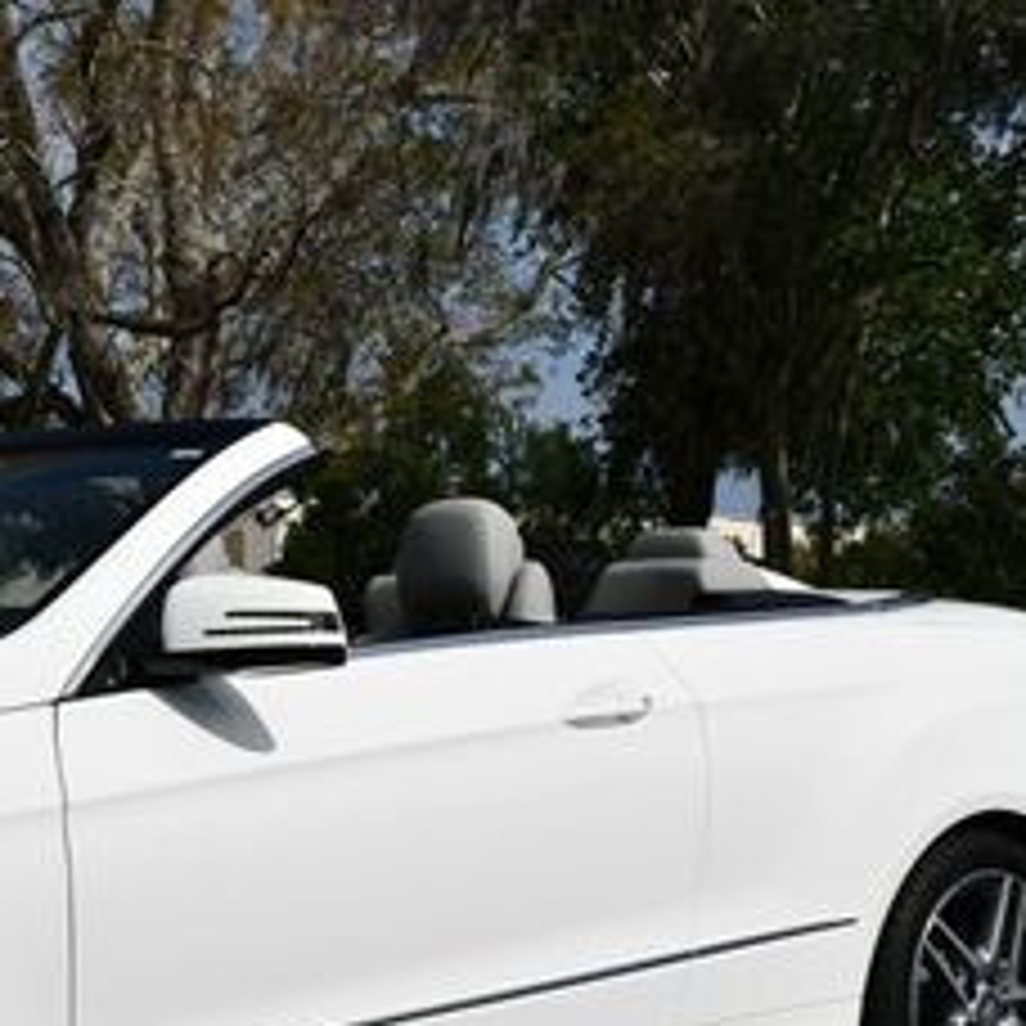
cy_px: 603
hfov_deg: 16.1
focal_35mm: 105
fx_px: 3521
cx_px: -72
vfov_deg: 16.6
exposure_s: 1/500
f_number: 11
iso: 100
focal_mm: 22
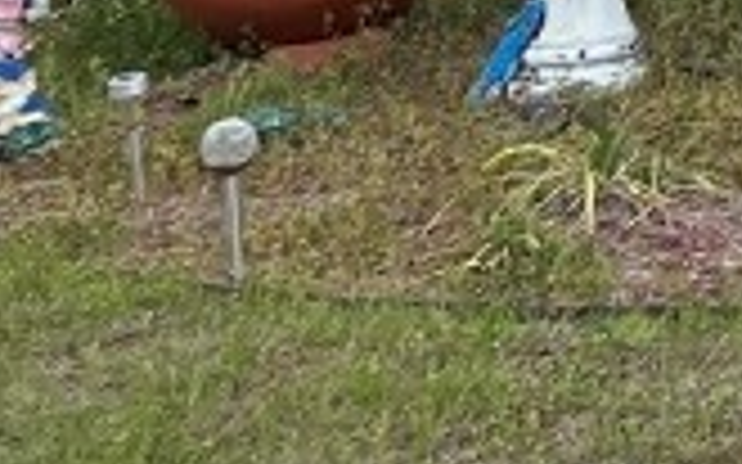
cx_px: 2150
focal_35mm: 171
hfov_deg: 9.7
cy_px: -802
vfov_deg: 7.0
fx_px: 3457
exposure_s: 1/2632
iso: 50
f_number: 1.5
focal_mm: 5.7
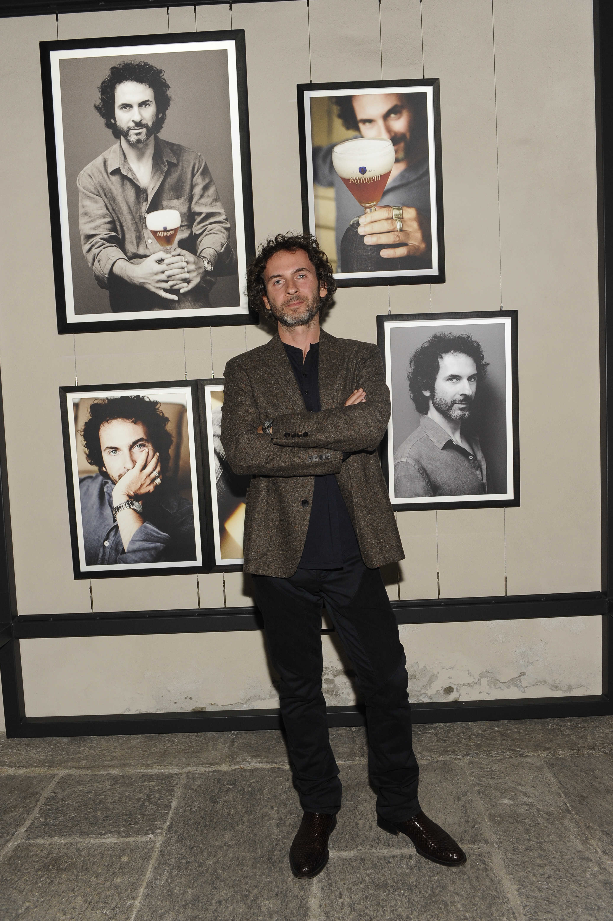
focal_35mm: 27
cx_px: 306
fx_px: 690
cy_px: 460
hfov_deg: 47.9
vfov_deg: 67.4
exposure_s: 1/160
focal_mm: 27
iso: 1000
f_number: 5.6
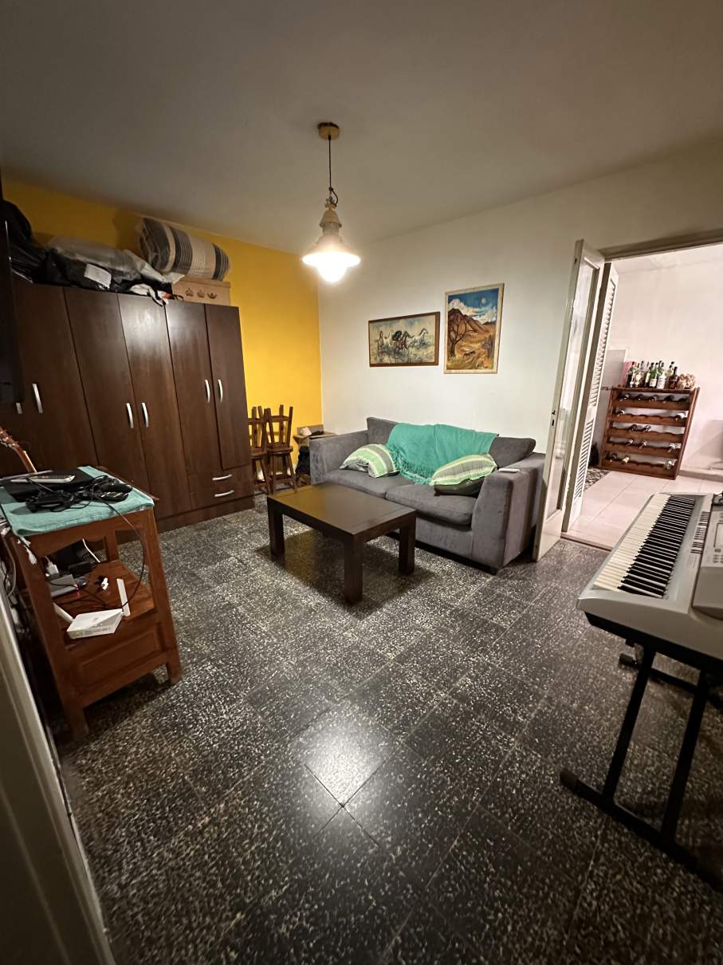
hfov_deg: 85.7
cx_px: 362
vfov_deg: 102.1
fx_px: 390
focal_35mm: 14
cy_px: 482
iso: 1000
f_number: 2.2
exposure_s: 1/33
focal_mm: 2.22
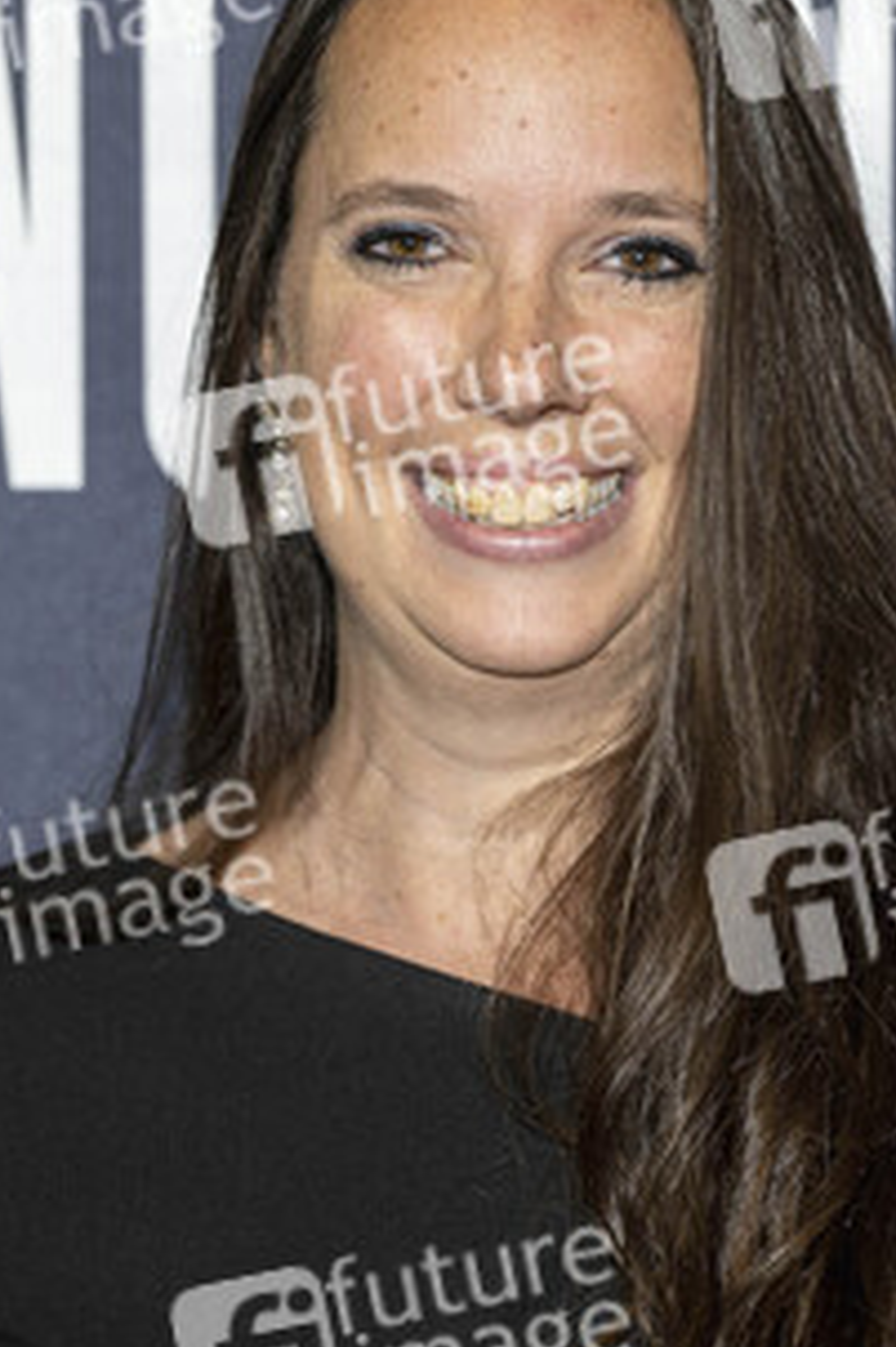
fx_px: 5942
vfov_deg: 12.9
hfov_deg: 8.6
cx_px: 530
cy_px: 665
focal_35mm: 159
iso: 800
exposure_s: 1/200
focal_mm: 120
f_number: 5.6
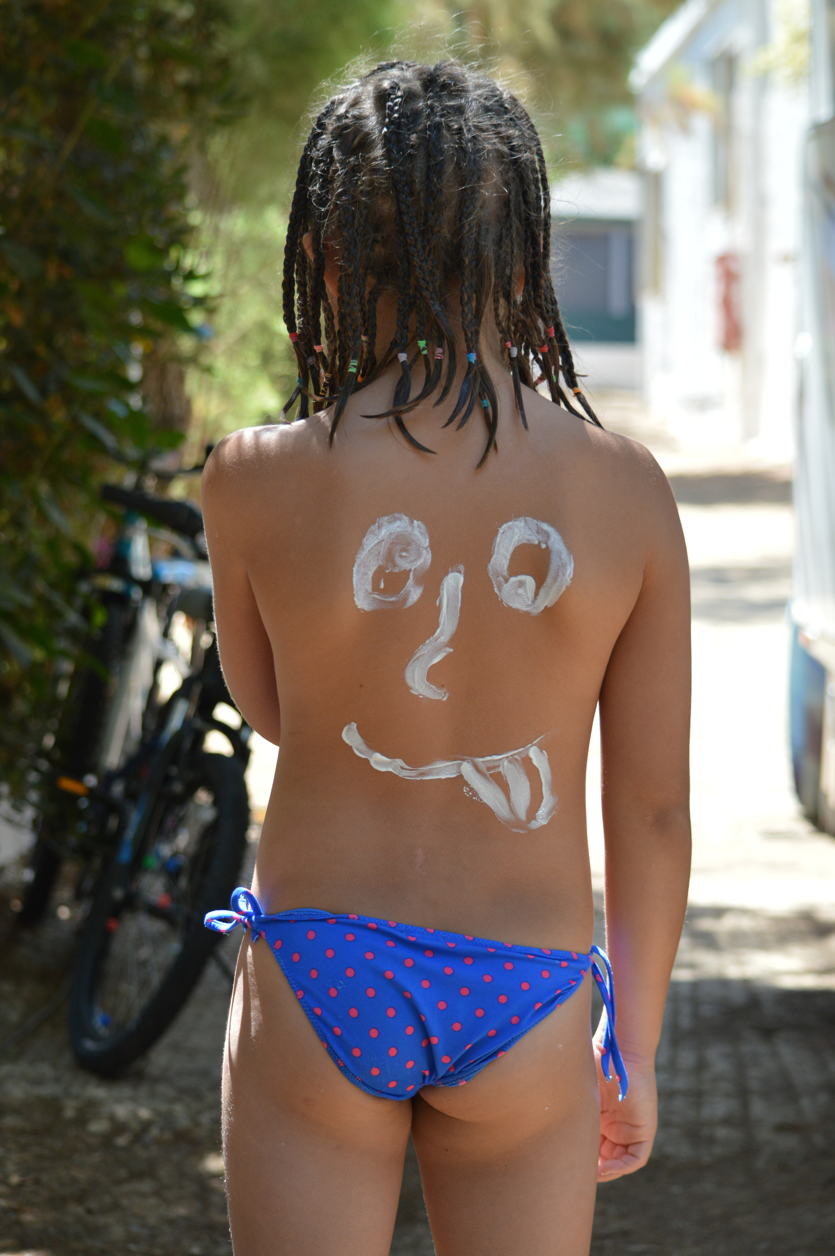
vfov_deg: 24.6
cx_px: 418
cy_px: 628
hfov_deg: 16.5
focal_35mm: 82
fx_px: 2875
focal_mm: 55
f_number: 4.5
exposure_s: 1/400
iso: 400
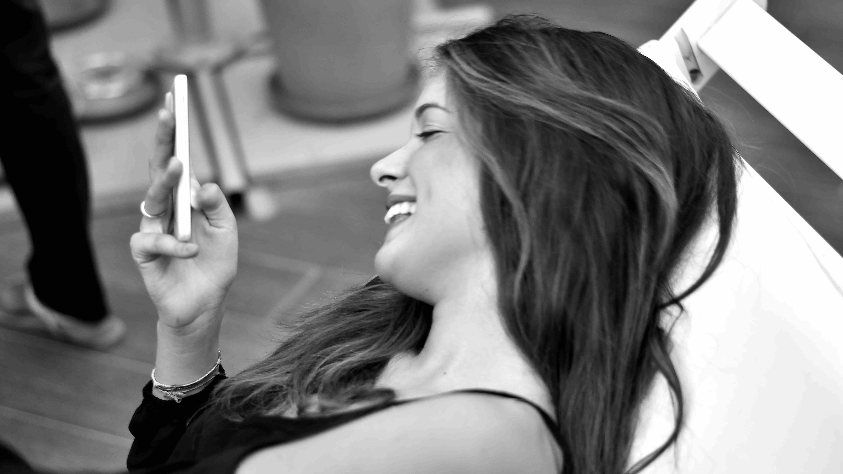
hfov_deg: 26.8
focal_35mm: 79
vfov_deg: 15.3
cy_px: 255
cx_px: 423
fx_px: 1766
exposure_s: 1/30
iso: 200
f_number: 2
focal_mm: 50
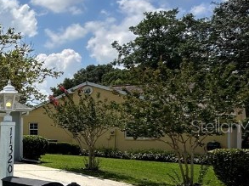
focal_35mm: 49
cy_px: 126
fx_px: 352
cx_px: -164
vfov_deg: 29.4
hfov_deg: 24.6
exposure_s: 1/2132
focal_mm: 2.22
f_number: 2.2
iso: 50
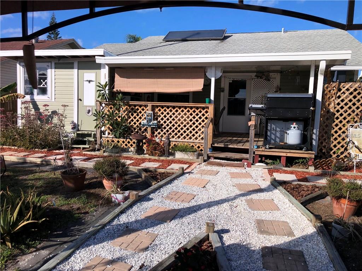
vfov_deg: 48.2
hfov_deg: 61.7
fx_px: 303
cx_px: 181
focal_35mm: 29
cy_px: 136
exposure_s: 1/4425
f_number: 1.8
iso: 25
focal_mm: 3.99
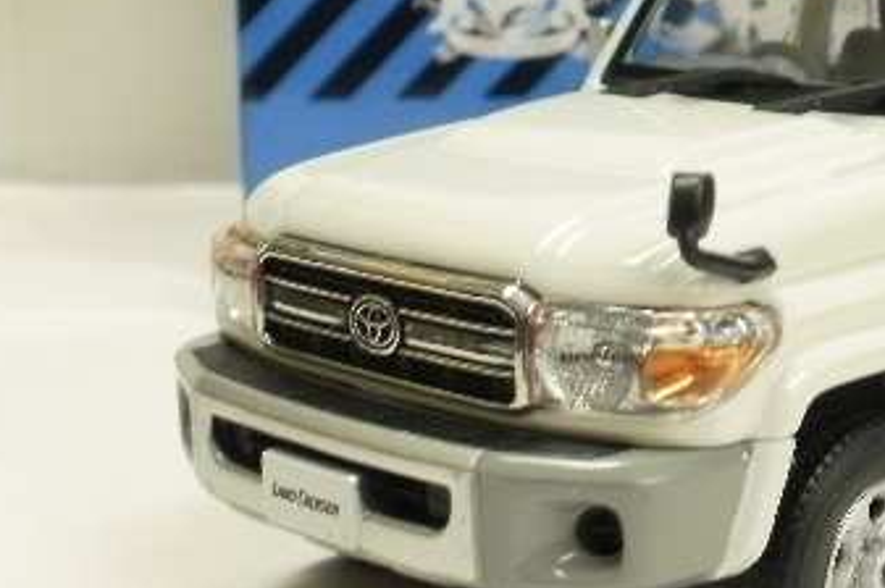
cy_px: 178
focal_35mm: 87
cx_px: 825
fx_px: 2137
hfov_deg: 22.7
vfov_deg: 15.6
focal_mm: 7.7
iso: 125
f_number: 4
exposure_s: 1/13
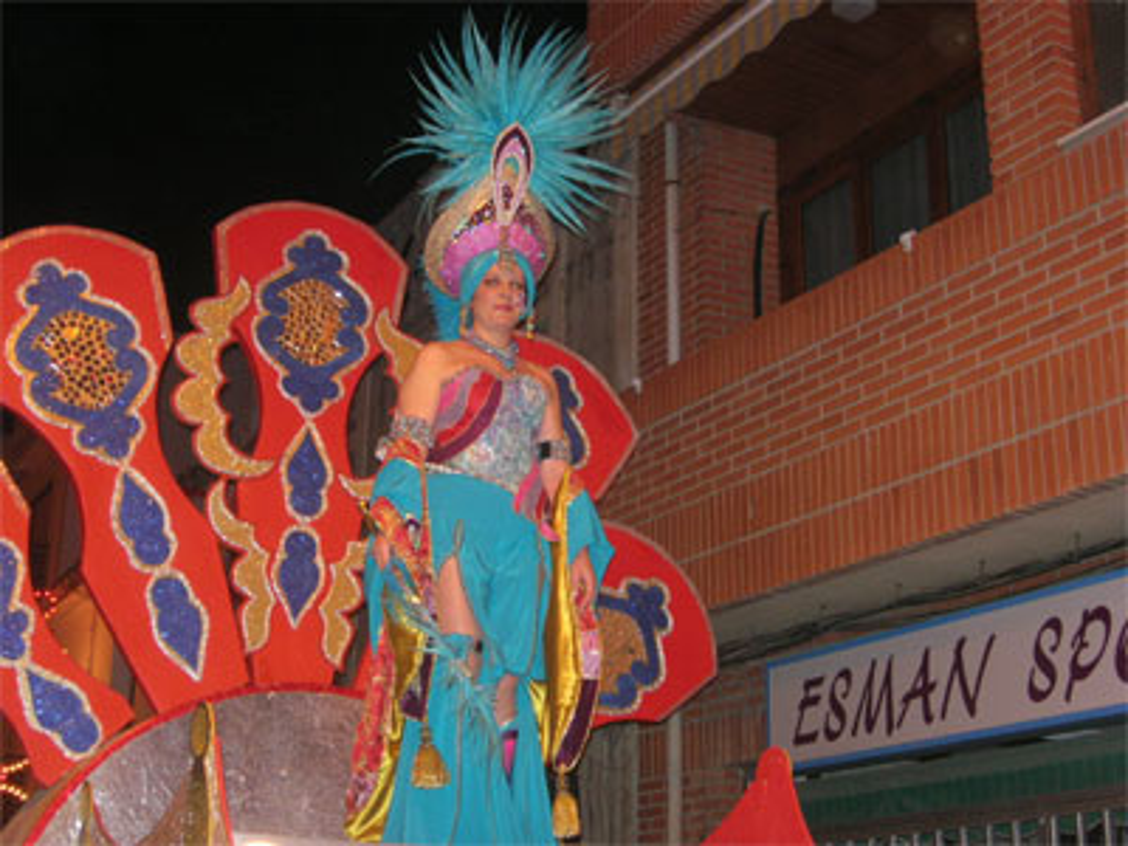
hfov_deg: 37.5
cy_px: 423
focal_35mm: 51
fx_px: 1662
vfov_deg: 28.6
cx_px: 564
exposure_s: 1/60.1
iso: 157
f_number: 3.2
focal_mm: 10.6
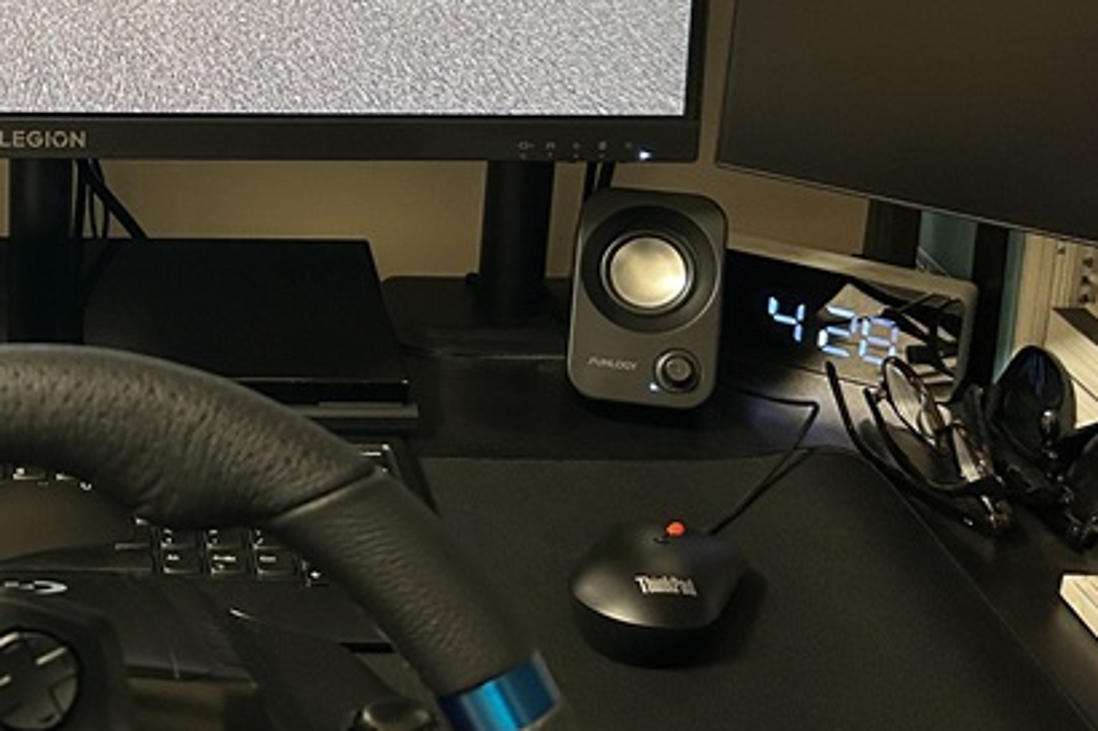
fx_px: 2012
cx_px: 67
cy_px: 137
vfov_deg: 20.3
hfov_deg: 29.0
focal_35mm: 66
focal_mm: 5.7
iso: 200
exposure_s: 1/60
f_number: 1.5
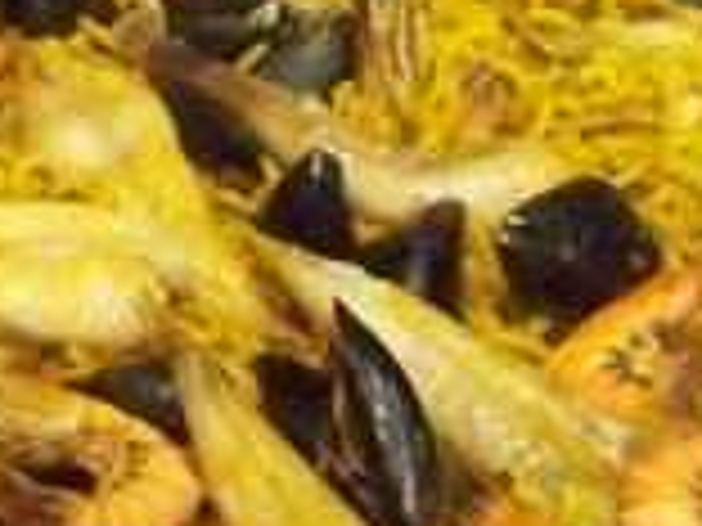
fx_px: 3407
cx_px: -338
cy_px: 49
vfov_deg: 8.8
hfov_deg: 11.3
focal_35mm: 168
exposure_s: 1/15
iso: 1600
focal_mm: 5.85
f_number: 2.8
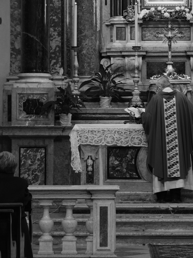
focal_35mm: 174
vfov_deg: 11.4
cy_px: 129
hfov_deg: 8.5
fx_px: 1293
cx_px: 167
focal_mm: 80
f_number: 4
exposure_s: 1/56
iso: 3200
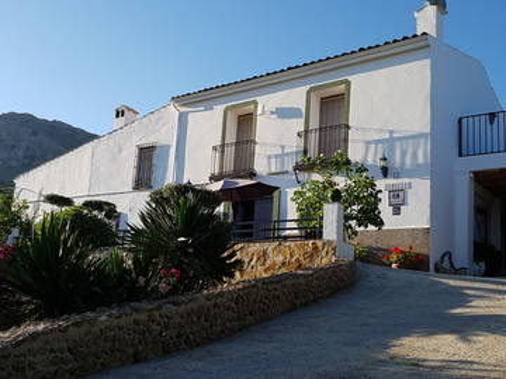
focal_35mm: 26
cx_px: 253
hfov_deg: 67.3
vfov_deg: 53.1
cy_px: 190
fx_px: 380
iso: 50
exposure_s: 1/1524
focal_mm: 4.2
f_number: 1.7
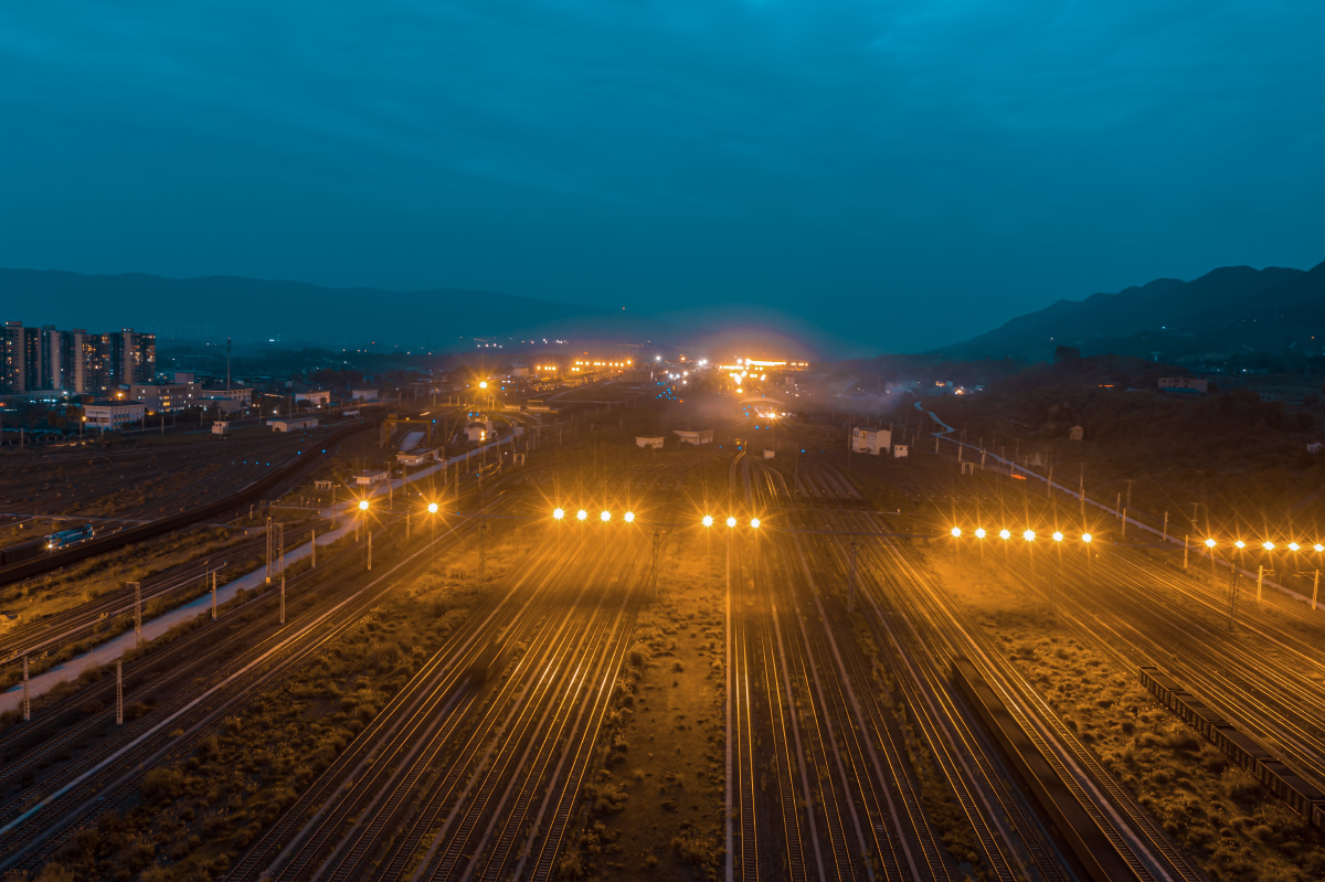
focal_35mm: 28
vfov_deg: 46.4
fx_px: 1030
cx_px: 662
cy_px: 441
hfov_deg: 65.5
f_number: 4
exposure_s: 3
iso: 100
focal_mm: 10.26
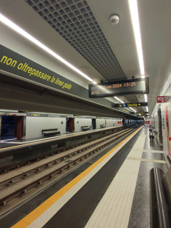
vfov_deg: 81.7
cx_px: 90
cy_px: 109
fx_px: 132
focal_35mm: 20
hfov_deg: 65.9
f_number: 2.2
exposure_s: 1/33
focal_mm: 1.65
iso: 249
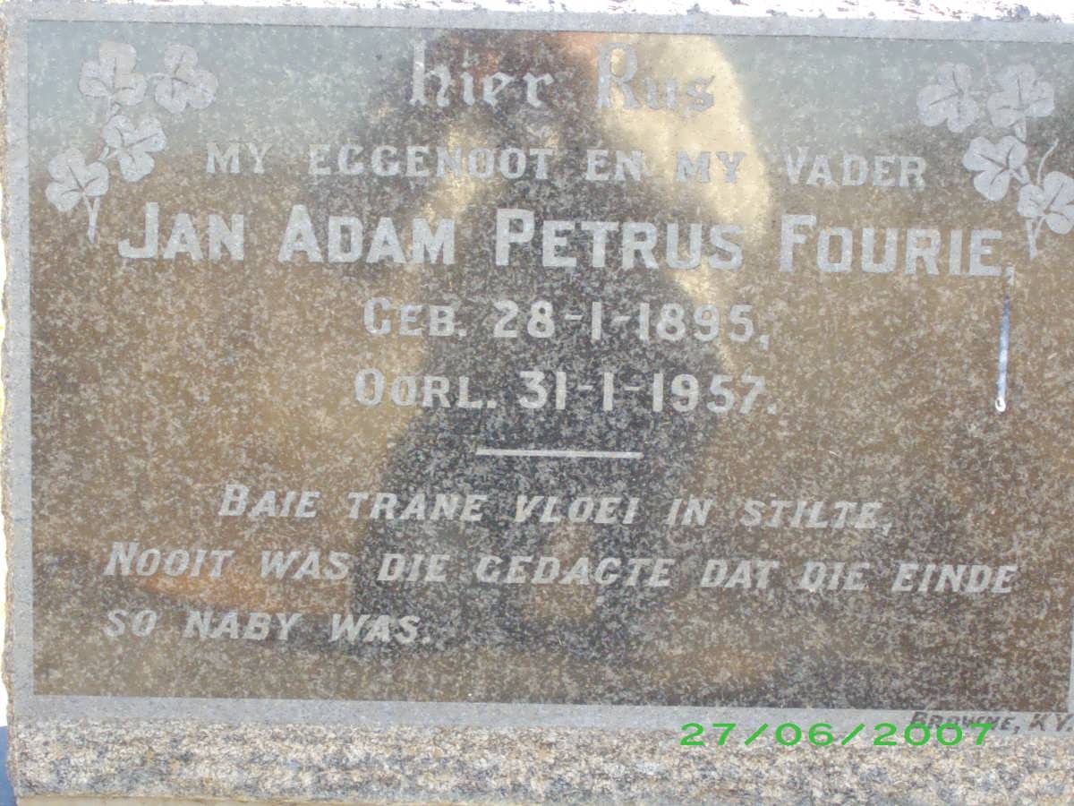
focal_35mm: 87
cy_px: 403
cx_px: 537
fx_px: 2699
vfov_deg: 17.0
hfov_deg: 22.5
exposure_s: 1/250
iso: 320
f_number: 4.3
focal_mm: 14
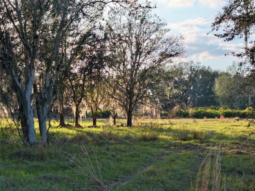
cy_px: 96
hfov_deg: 27.8
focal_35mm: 70
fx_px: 516
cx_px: 128
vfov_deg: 21.0
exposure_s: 1/250
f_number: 2.8
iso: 100
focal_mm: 19.35
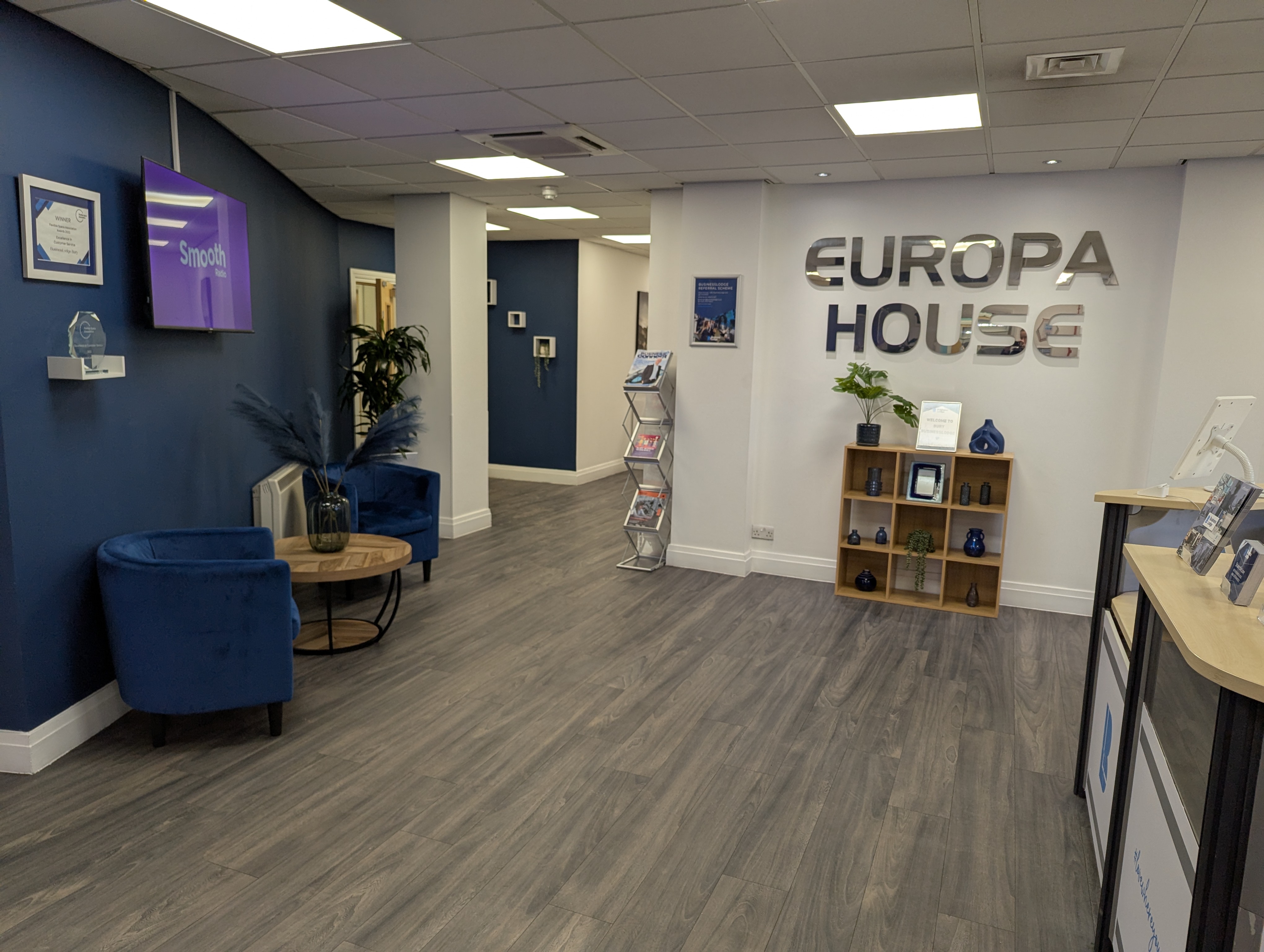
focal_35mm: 24
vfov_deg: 56.9
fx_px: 878
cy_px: 476
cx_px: 632
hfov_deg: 71.5
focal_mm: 6.81
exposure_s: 1/100
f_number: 1.85
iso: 93
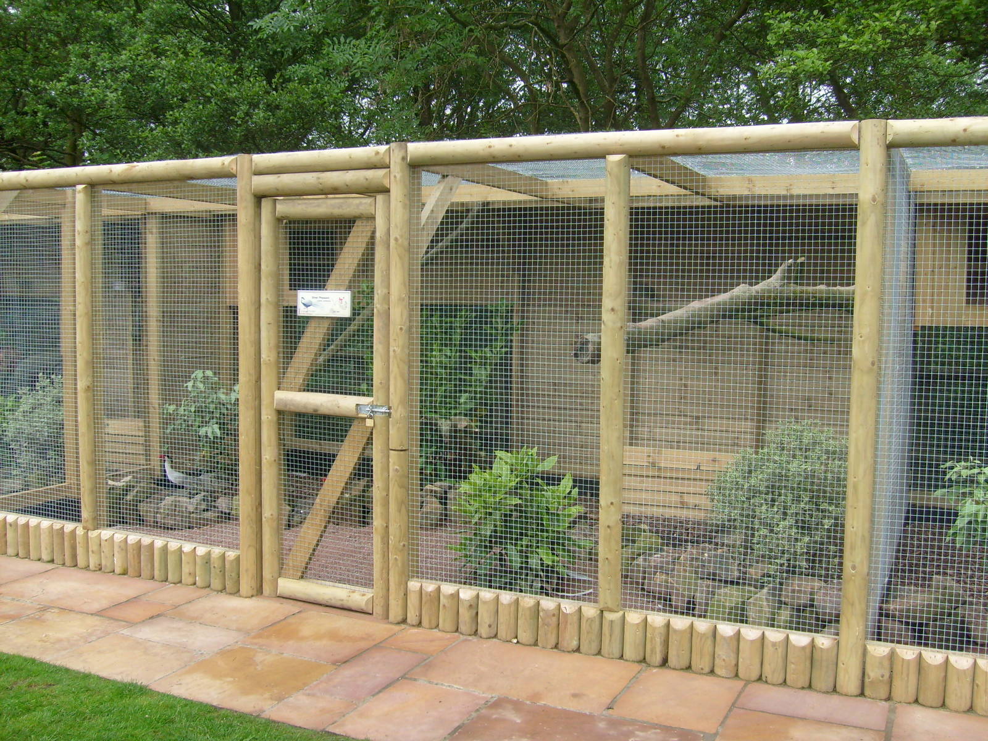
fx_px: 999
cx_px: 494
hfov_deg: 52.6
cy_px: 370
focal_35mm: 35
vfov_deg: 40.7
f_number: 2.8
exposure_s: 1/180
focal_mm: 5.8
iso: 80
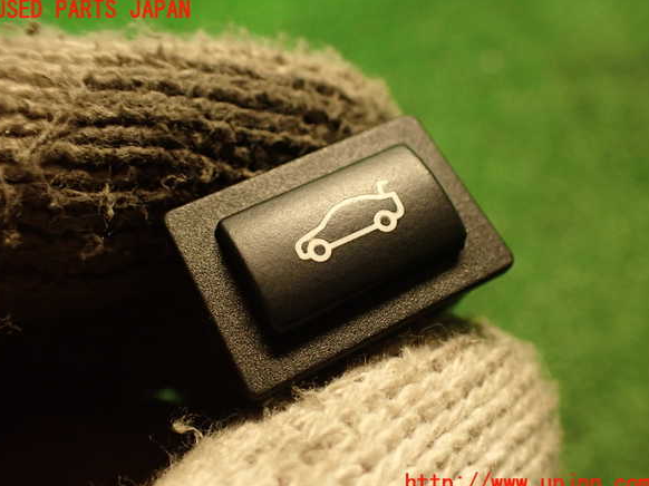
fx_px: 618
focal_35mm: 33
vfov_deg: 42.9
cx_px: 322
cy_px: 247
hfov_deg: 55.4
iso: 400
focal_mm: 5.79
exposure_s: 1/30
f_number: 2.4
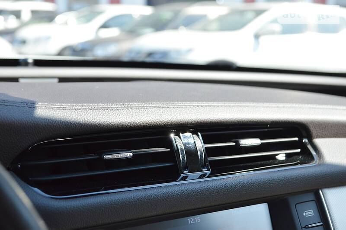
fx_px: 576
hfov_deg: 33.4
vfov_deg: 22.6
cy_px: 115
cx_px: 173
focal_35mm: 60
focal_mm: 40
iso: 220
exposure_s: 1/125
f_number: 5.6
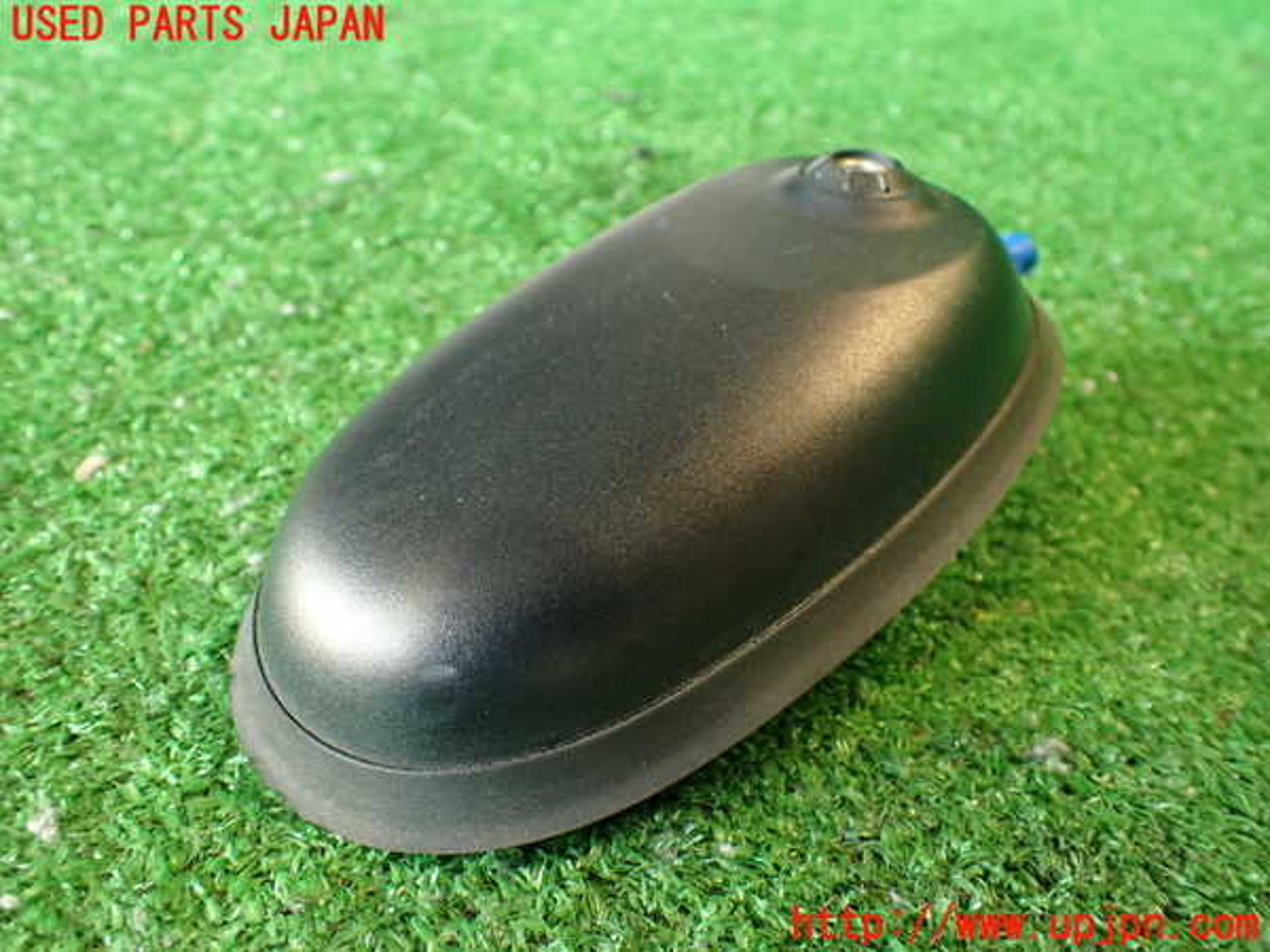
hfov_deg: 60.0
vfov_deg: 46.8
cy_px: 476
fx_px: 1101
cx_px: 635
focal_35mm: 30
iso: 320
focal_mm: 5.4
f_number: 2.3
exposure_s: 1/30
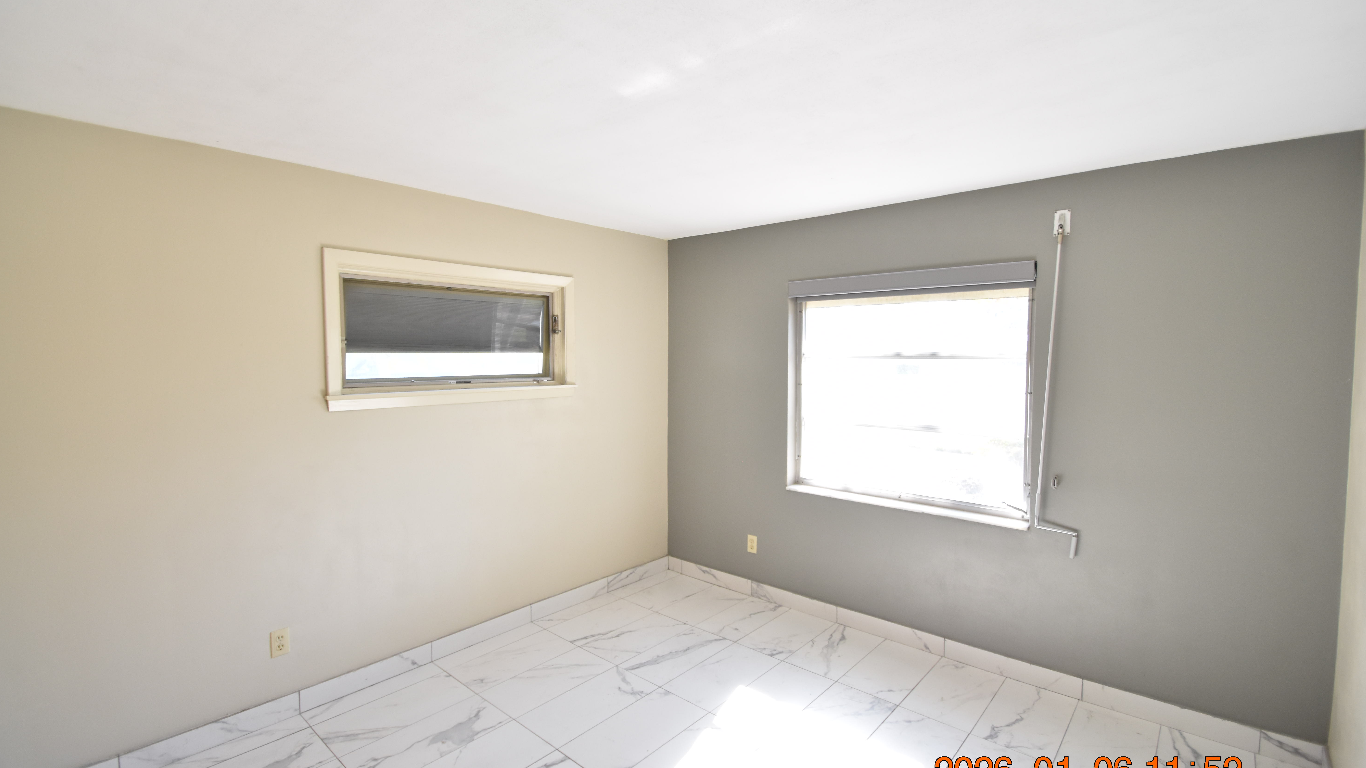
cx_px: 678
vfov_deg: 67.1
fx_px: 580
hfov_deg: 99.4
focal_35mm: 16
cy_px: 378
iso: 800
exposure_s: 1/180
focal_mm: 10
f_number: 3.5
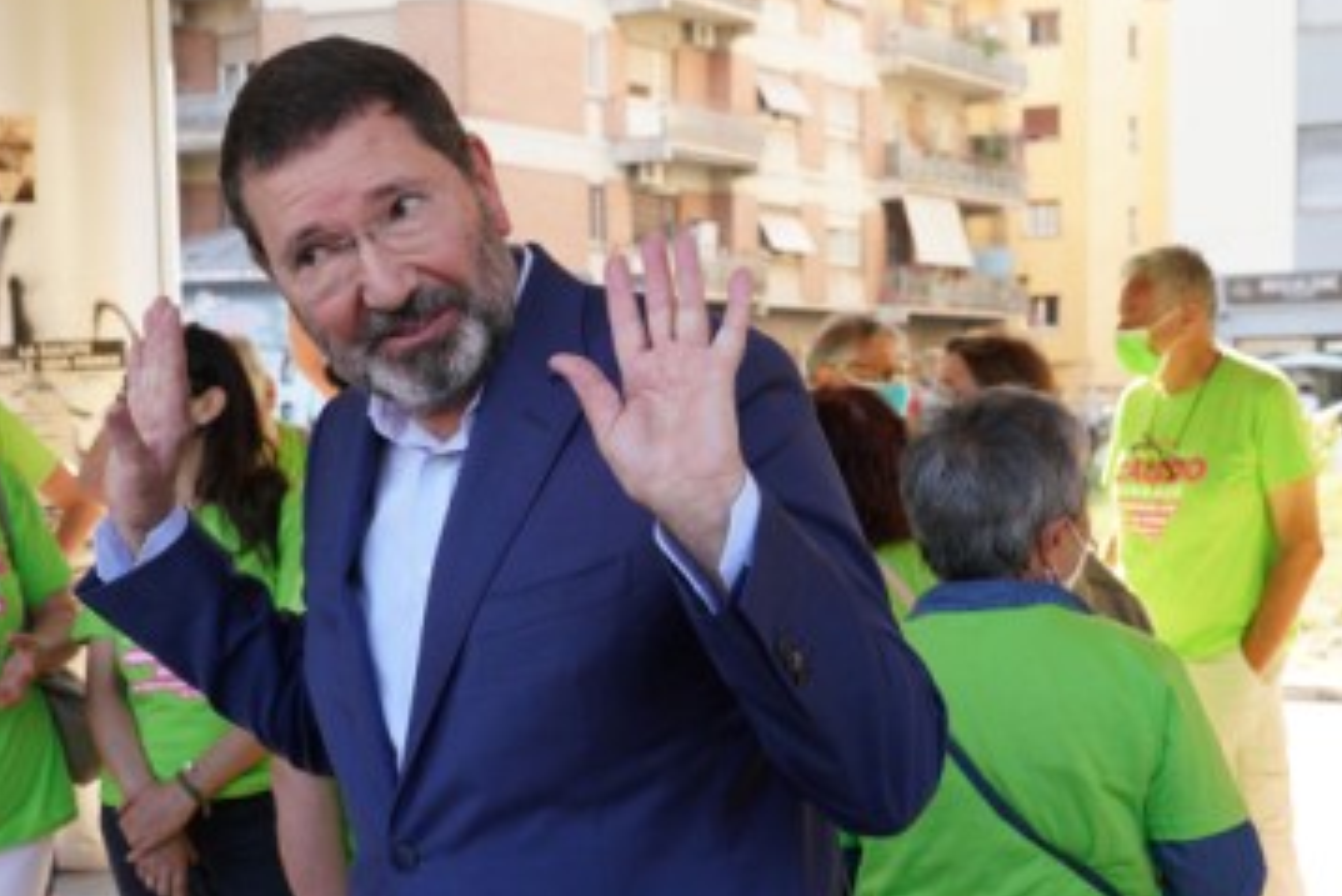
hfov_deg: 43.3
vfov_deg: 29.9
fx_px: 1678
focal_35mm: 45
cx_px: 517
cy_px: 467
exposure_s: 1/250
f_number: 6.3
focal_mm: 36
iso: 800
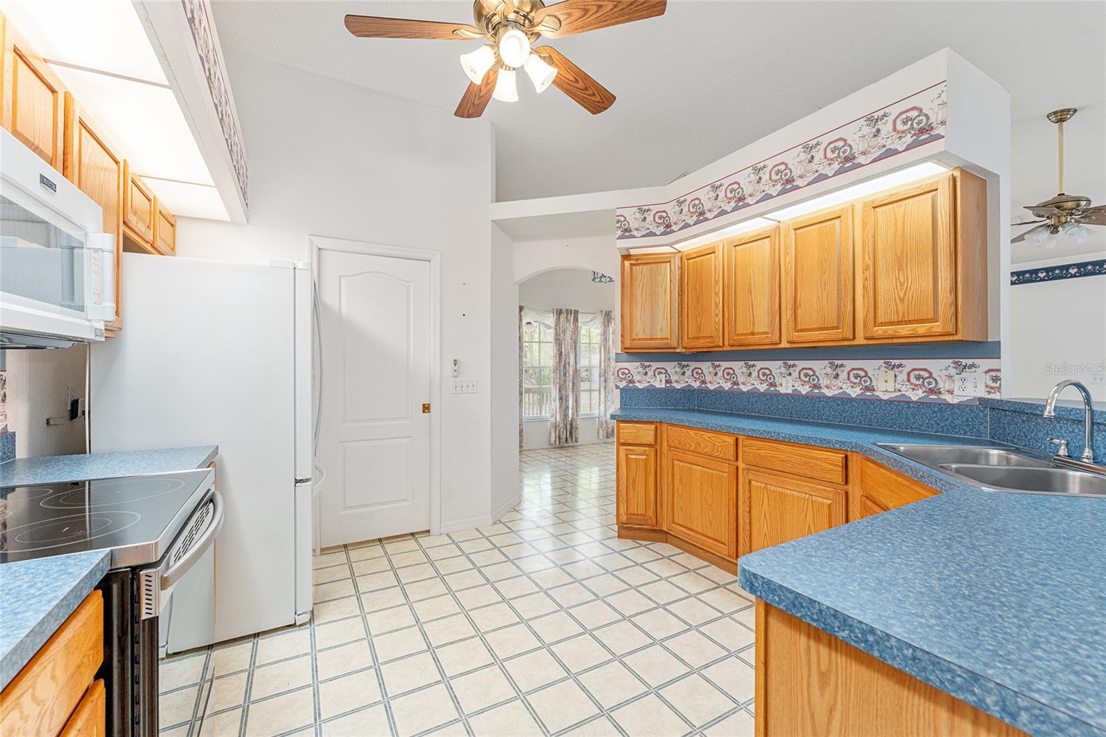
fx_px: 430
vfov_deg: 81.2
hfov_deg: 104.3
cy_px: 368
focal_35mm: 14
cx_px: 553
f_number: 7.1
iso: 400
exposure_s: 1/13
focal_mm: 14
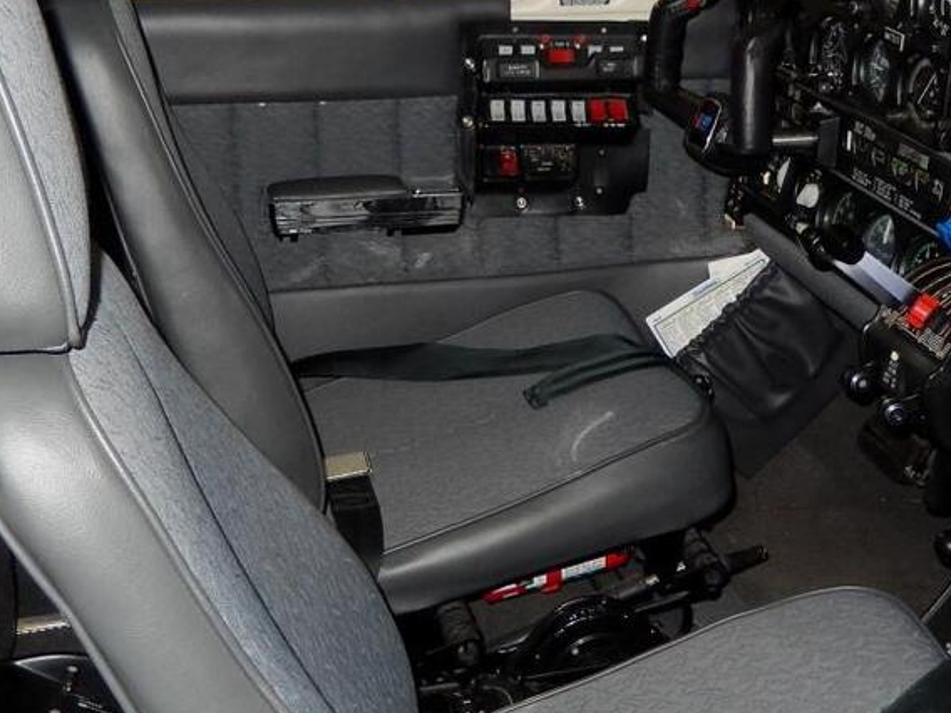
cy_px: 343
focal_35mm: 44
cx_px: 507
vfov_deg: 32.9
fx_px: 1209
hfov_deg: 42.9
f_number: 3.4
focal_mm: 4.5
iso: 200
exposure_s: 1/30
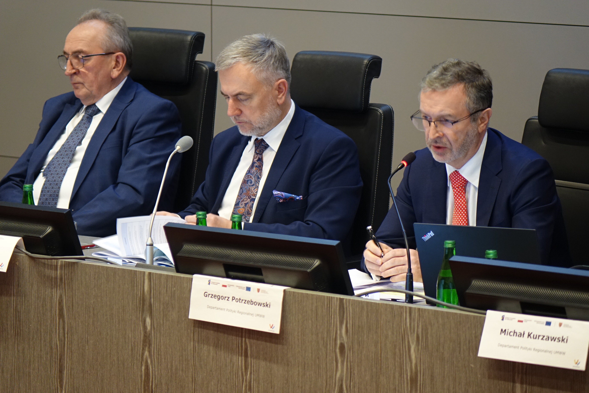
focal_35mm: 200
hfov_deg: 10.3
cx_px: 294
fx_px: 3272
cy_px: 196
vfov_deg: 6.9
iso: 800
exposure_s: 1/25
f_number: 2.8
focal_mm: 73.3
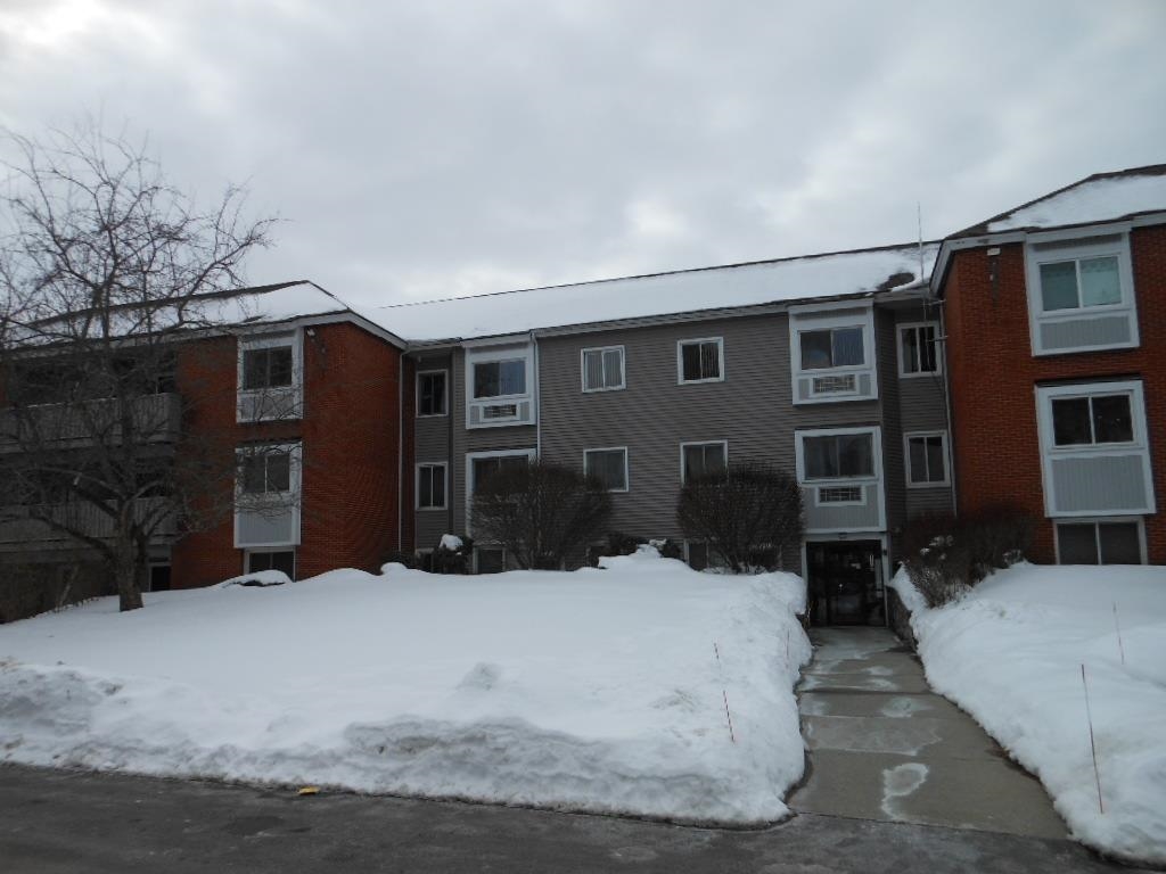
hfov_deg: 69.4
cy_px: 437
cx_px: 583
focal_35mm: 25
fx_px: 842
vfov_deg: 54.9
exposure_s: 1/1500
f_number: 3.2
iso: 80
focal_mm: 4.5
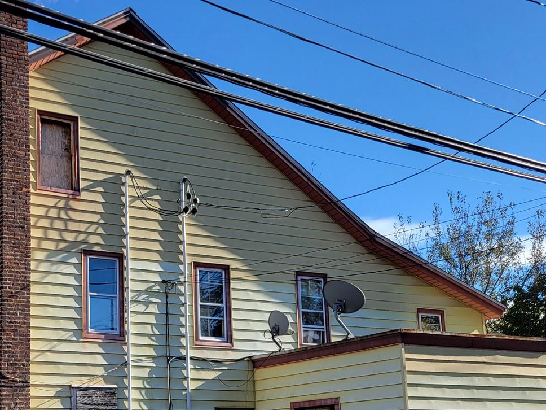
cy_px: 334
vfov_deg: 26.0
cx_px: 87
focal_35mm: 55
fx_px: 868
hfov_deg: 33.6
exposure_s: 1/1176
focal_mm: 5.4
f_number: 1.8
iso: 40
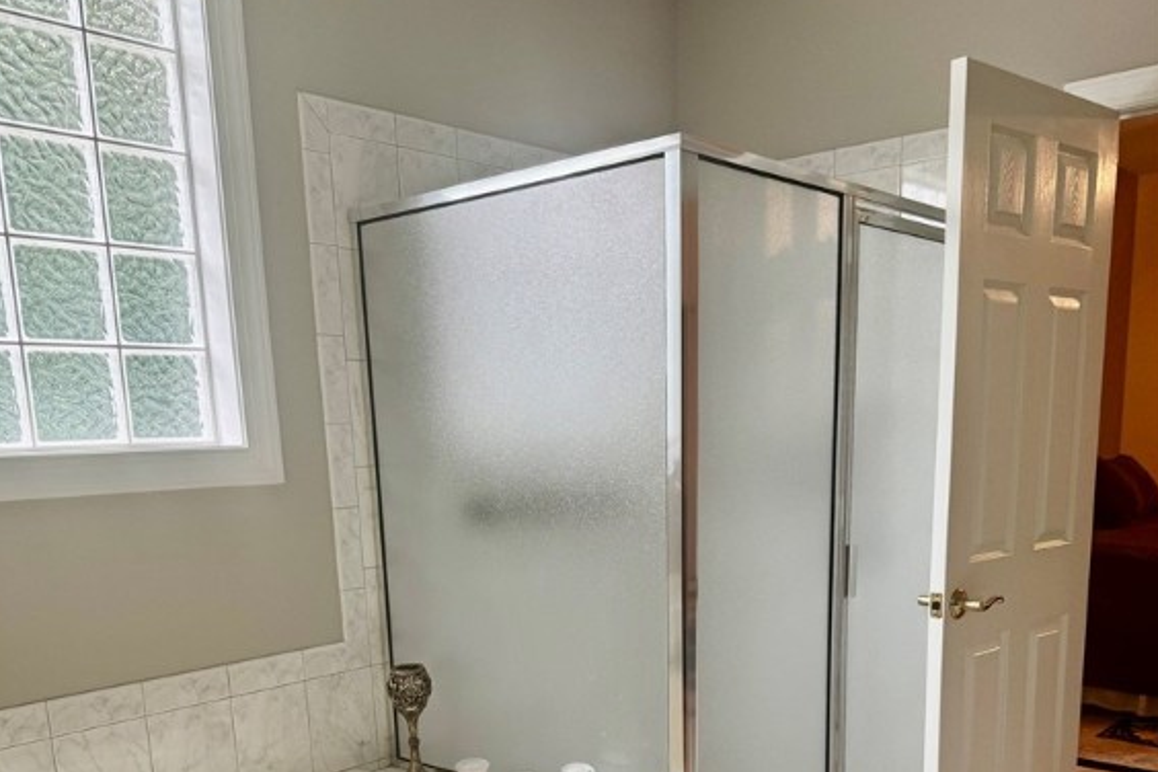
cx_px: 573
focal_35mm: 34
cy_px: 661
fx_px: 1094
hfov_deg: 55.8
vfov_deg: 36.9
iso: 125
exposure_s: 1/60
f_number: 1.78
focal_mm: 6.76
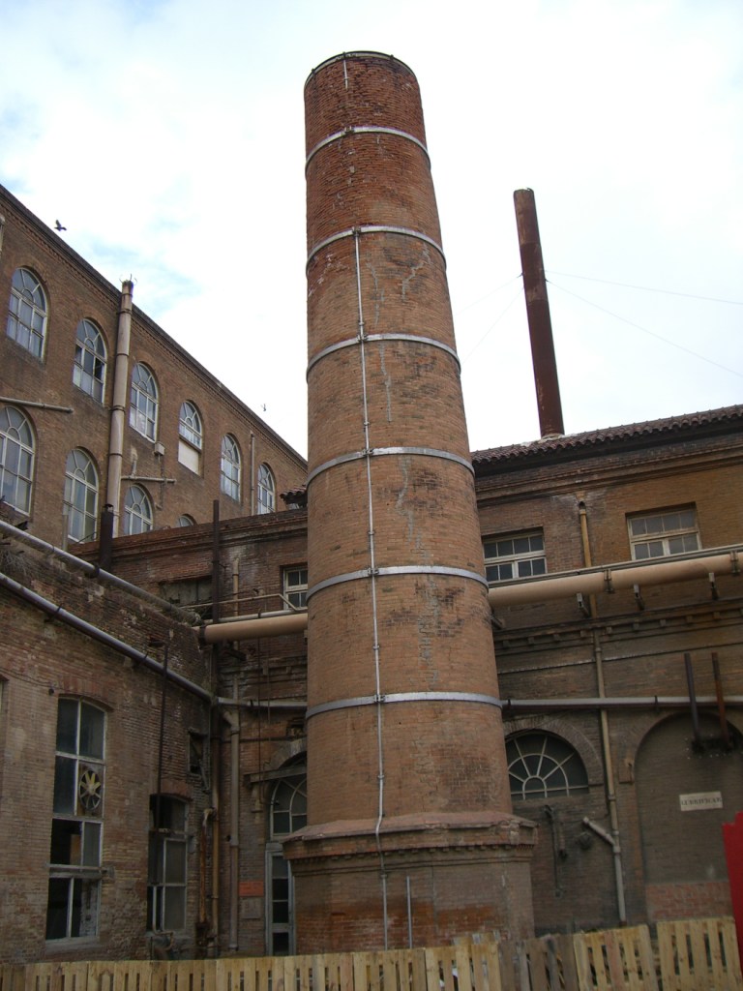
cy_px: 496
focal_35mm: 38
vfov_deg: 49.0
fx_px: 1088
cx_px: 372
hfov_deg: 37.7
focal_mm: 6.2
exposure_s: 1/250
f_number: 2.7
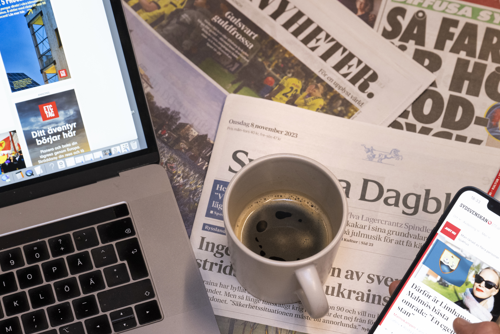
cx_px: 283
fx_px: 1542
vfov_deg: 12.3
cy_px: 190
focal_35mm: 111
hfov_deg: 18.4
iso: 1250
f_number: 5
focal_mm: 70
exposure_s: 1/125
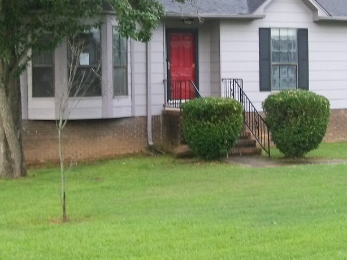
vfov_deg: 19.6
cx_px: 168
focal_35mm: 75
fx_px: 752
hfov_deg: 26.0
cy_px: 76
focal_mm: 6
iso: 80
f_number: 2.7
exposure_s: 1/30
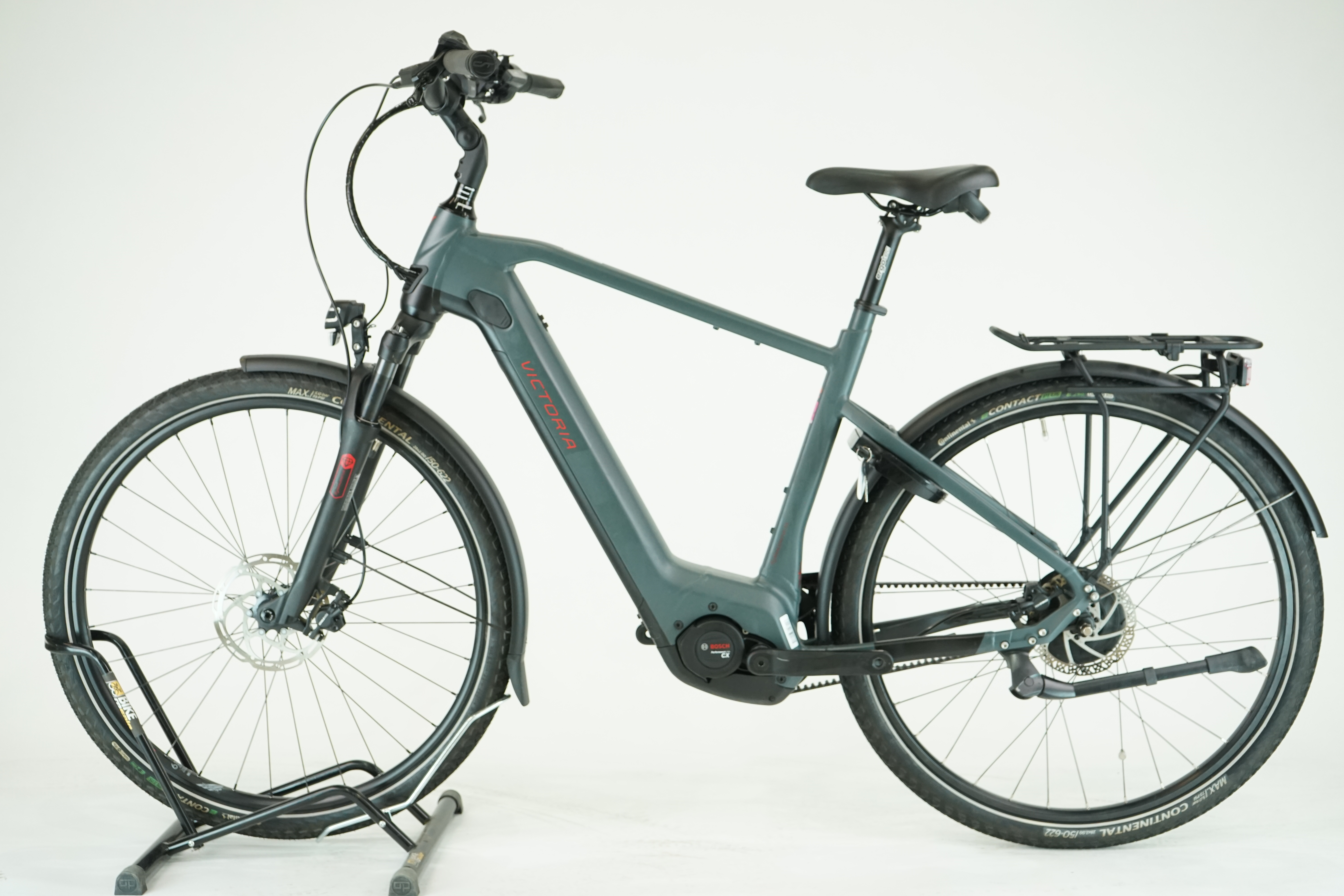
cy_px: 448
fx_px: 1867
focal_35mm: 50
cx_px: 672
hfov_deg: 39.6
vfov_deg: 27.0
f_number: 5.6
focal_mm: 50
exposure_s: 1/200
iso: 1600
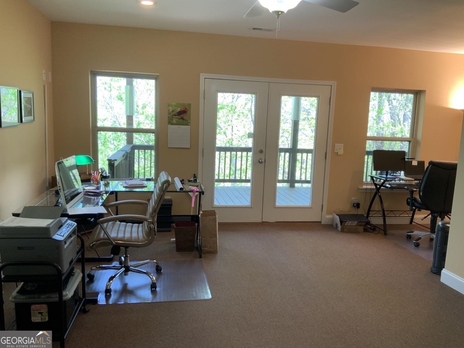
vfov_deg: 48.2
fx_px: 389
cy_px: 174
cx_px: 232
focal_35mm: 29
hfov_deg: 61.7
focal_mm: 3
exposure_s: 1/60
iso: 50
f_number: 1.8
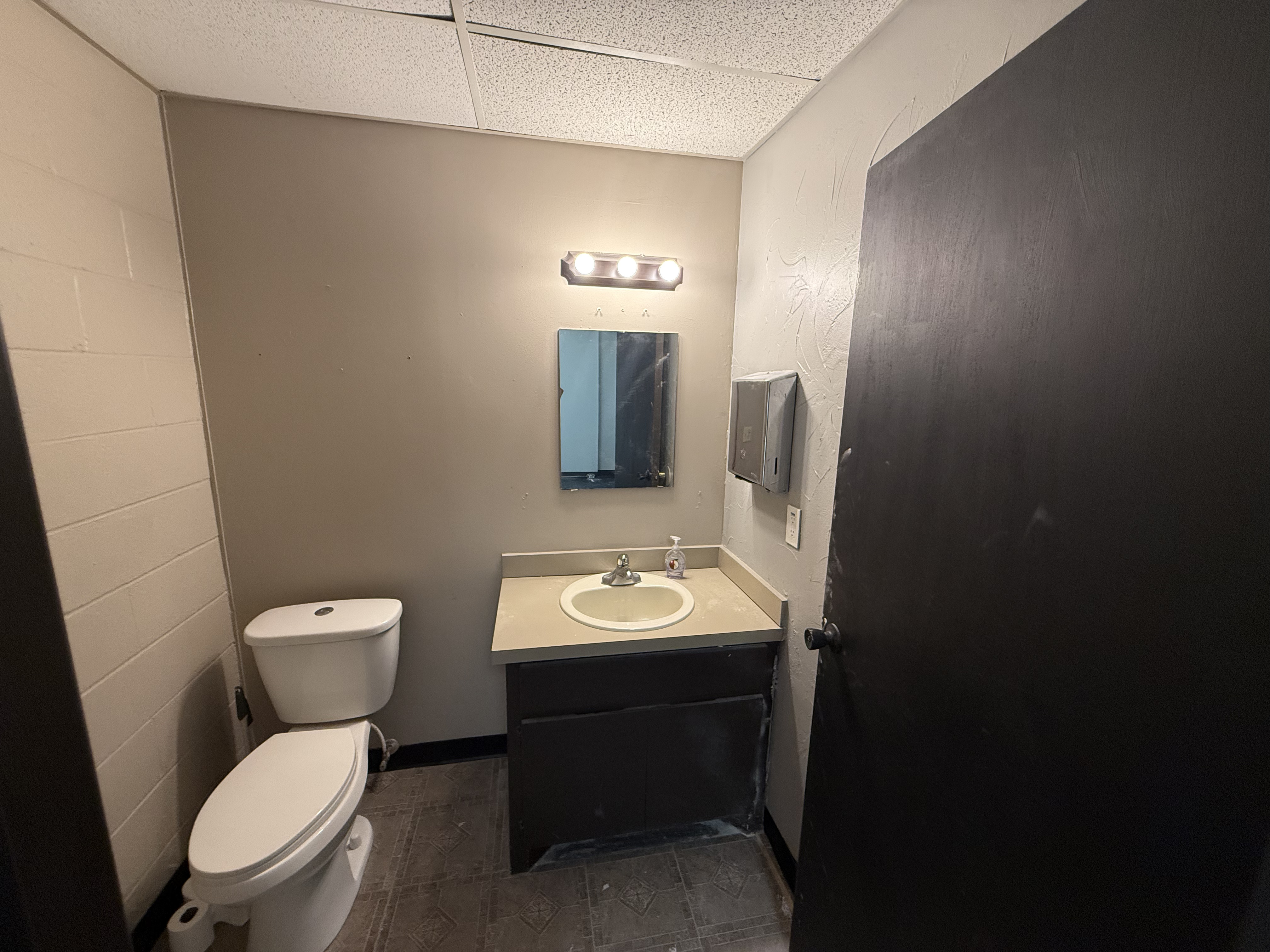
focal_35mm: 14
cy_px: 476
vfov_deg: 85.7
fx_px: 514
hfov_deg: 102.1
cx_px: 635
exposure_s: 1/120
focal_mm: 2.22
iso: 320
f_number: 2.2
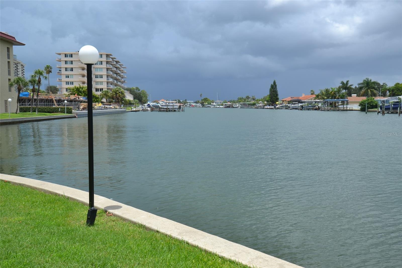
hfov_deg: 53.1
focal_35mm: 36
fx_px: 402
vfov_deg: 36.9
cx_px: 201
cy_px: 134
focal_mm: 24
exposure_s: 1/250
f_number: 8
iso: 100
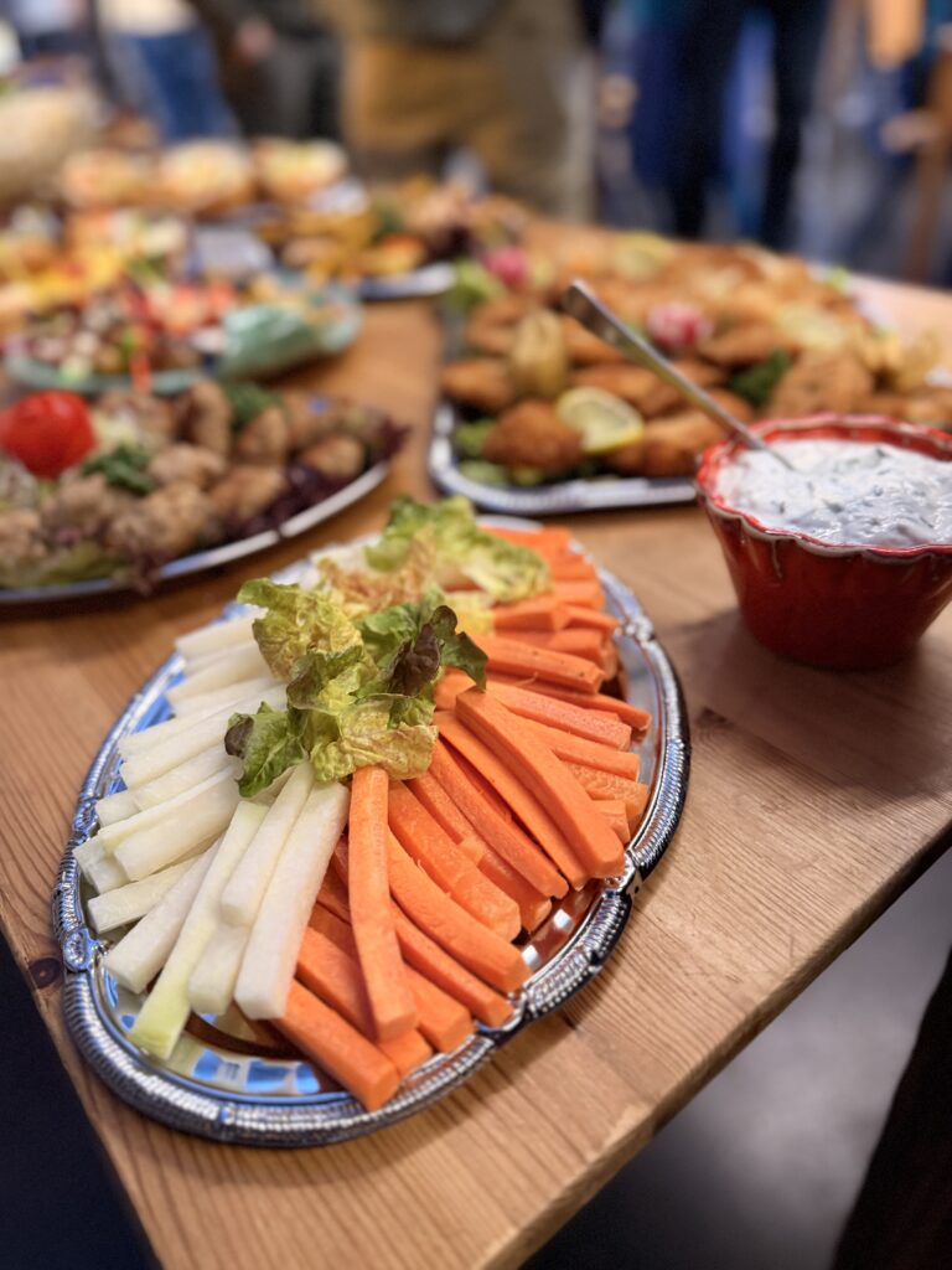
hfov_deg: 56.8
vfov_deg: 71.6
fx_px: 880
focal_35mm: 24
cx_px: 476
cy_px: 635
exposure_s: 1/33
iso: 640
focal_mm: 6.76
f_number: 1.78
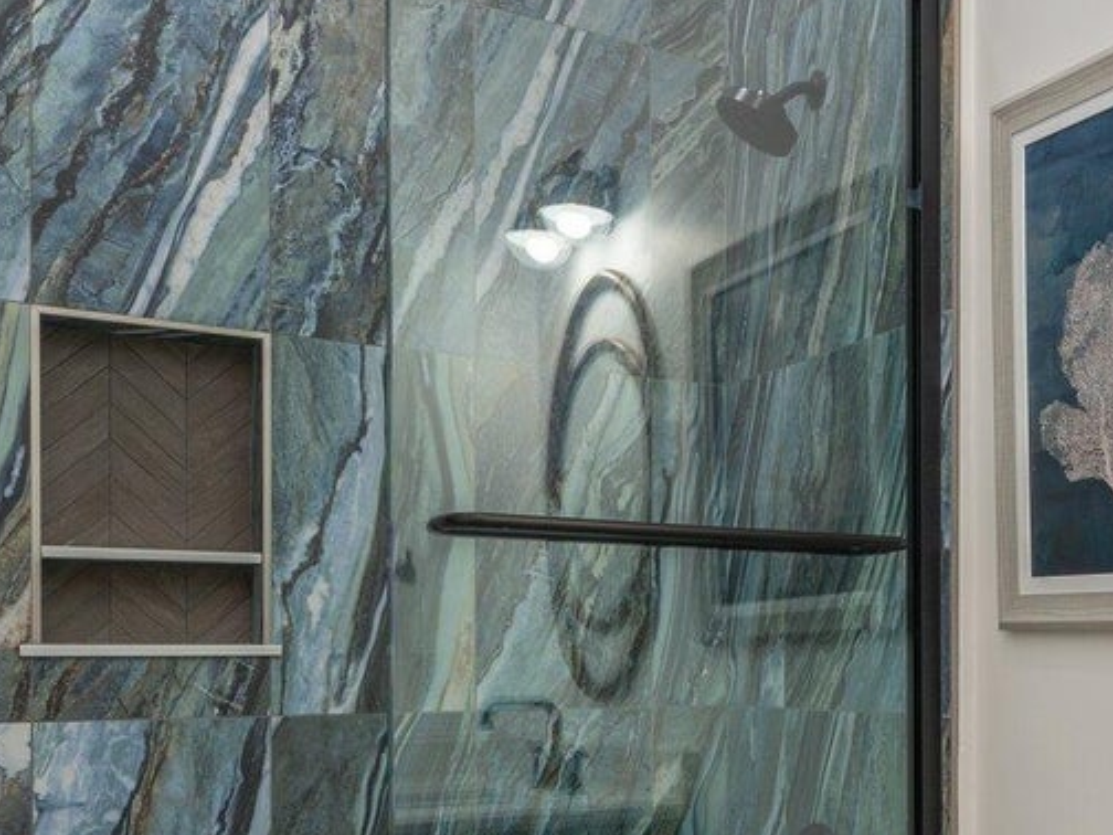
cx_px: 1122
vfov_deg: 31.3
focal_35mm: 45
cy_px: 630
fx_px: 1462
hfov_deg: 37.2
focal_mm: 15.5
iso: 100
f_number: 9
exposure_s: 1/80
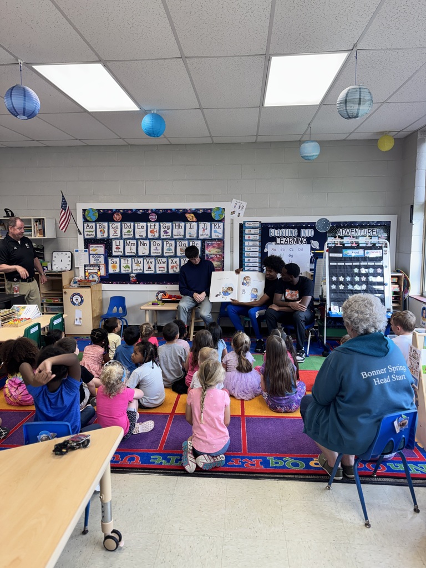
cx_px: 213
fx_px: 394
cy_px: 284
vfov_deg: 71.6
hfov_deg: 56.8
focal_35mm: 24
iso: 125
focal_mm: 6.76
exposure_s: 1/120
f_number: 1.78
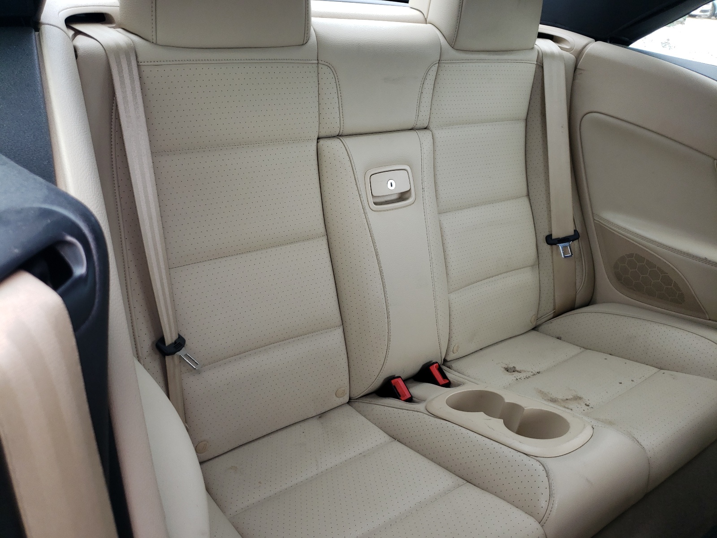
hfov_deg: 67.3
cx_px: 358
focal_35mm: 26
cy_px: 269
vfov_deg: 53.1
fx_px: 539
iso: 50
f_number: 1.5
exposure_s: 1/256
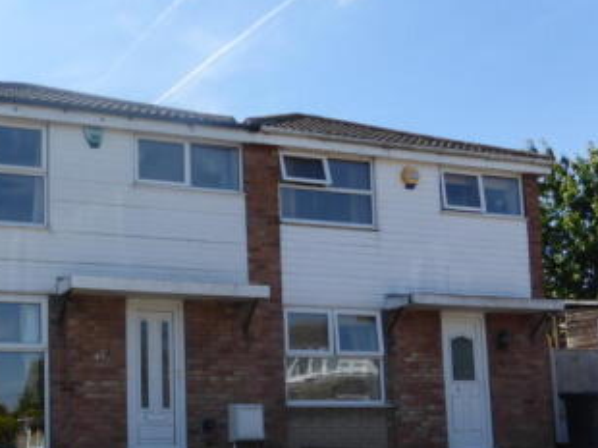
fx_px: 811
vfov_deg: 30.2
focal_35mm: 47
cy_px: 354
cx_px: 55
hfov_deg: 37.7
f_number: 4
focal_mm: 4.4
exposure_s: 1/500
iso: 100
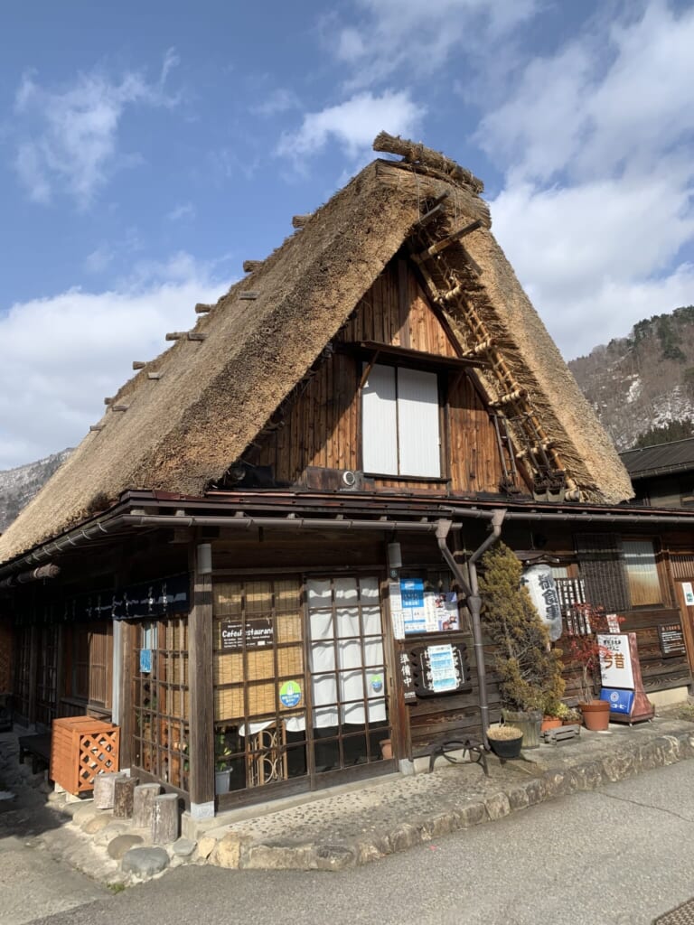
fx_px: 695
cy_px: 462
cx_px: 347
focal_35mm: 26
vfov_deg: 67.3
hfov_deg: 53.1
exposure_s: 1/1880
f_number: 1.8
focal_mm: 4.25
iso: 25
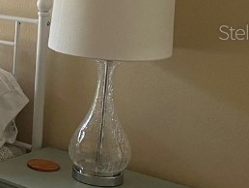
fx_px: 742
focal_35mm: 103
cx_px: -184
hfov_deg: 16.3
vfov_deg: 14.3
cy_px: 32
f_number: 1.6
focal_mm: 4.2
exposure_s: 1/78
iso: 125
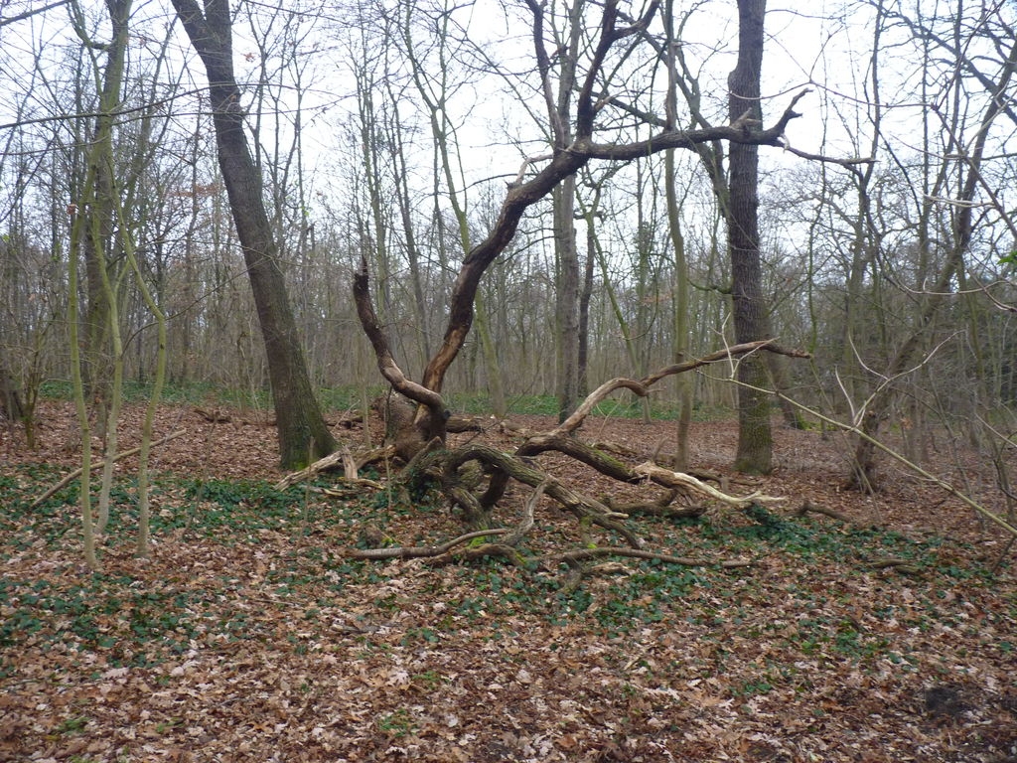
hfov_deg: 65.3
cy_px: 382
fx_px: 793
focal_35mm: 27
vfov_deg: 51.4
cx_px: 508
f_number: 2.8
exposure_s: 1/30
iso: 200
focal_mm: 4.8
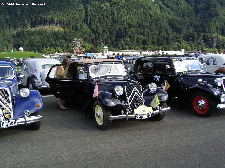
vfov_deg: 39.7
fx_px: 234
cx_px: 112
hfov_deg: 51.4
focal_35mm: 36
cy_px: 84
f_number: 4.8
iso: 50
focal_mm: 5.6
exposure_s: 1/148
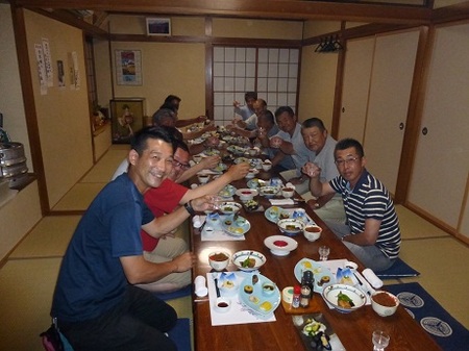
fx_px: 339
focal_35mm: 25
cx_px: 234
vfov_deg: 54.8
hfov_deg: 69.4
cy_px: 176
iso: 800
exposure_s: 1/60
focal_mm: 4.5
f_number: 3.1
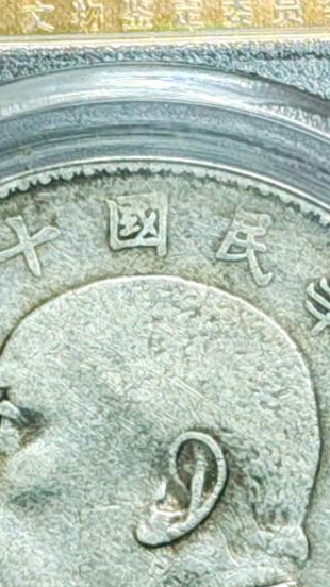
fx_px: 2990
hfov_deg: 6.3
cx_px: 151
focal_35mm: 192
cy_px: 312
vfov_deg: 11.2
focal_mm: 6.12
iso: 1250
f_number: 1.9
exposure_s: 1/50
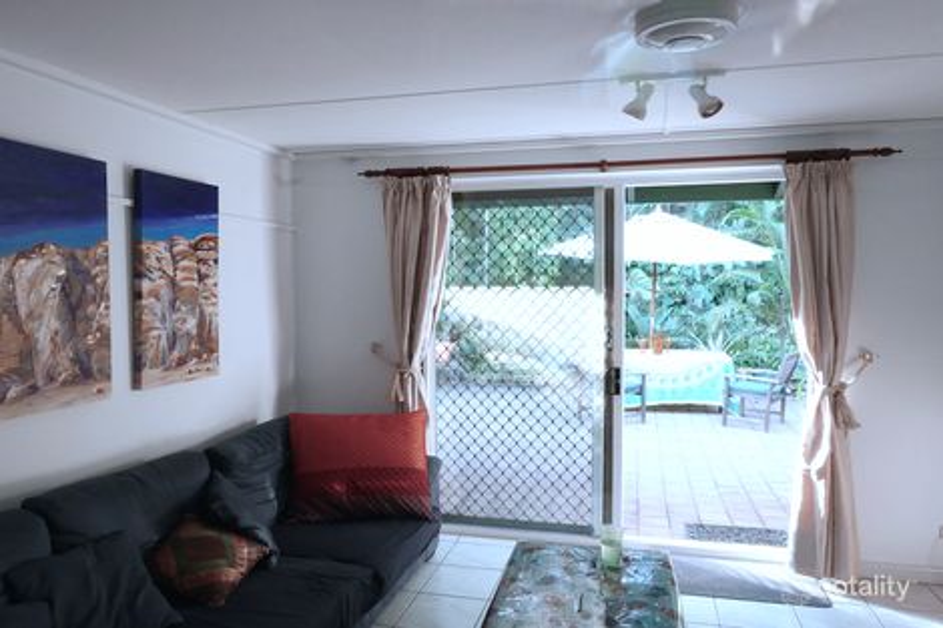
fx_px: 628
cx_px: 472
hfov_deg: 73.8
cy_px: 314
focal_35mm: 24
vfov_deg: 53.1
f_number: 11
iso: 1600
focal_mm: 10.9
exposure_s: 1/13
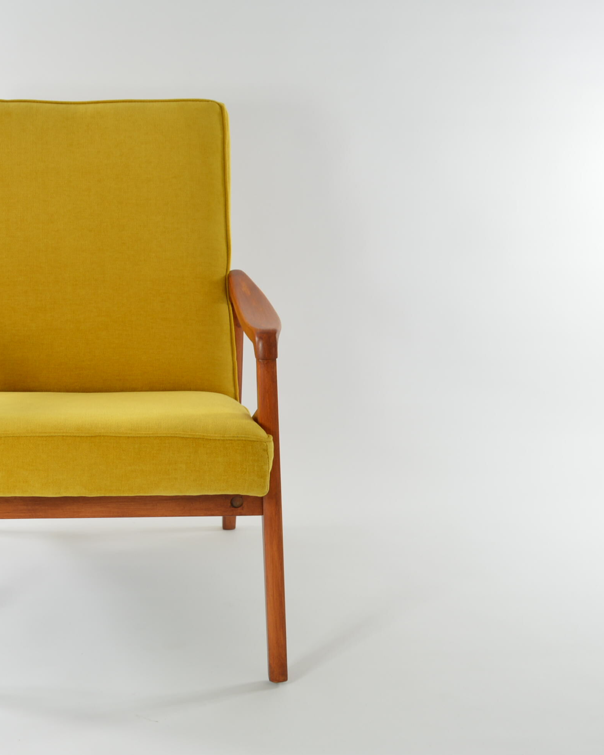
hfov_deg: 27.8
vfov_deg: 34.9
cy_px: 376
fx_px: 1200
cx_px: 137
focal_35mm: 54
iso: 400
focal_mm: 25
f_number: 7.1
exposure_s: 1/60
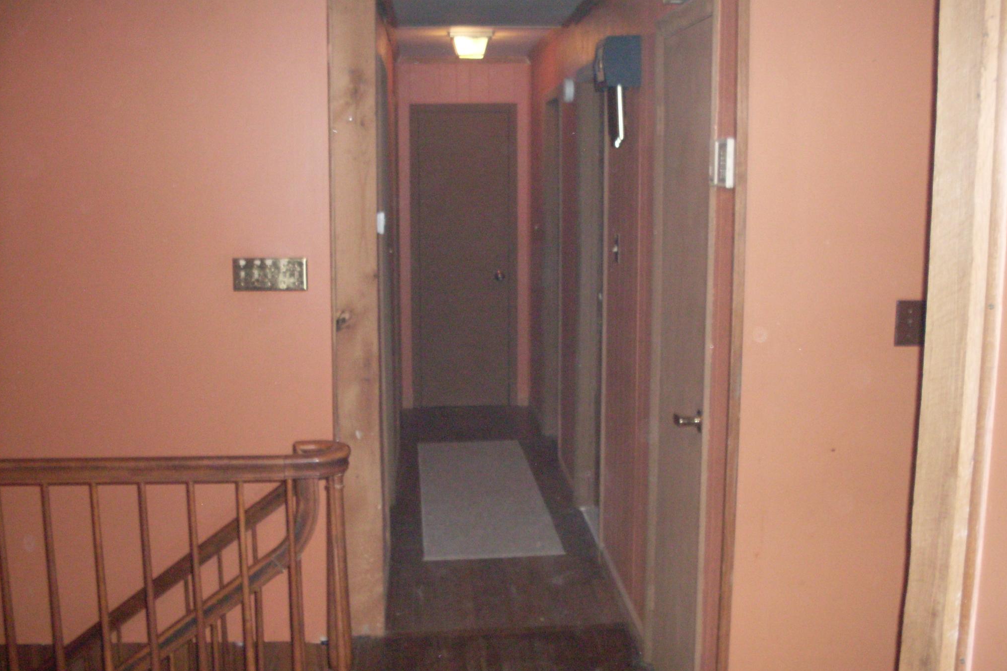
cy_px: 366
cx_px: 505
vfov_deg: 33.4
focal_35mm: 40
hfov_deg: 48.5
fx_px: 1119
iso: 240
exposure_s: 1/45
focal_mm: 6.3
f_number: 2.8
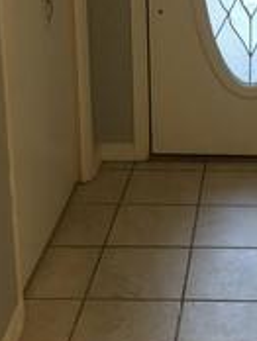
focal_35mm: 80
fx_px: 790
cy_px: 24
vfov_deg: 23.6
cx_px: 251
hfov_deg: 18.1
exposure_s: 1/15
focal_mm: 4.15
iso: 40
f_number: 2.2
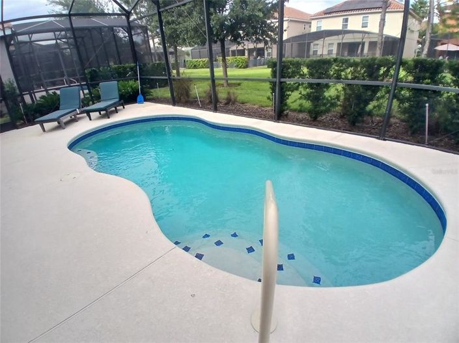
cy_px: 172
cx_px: 230
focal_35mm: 17
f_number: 2.2
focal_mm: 1.4
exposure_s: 1/189
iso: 50
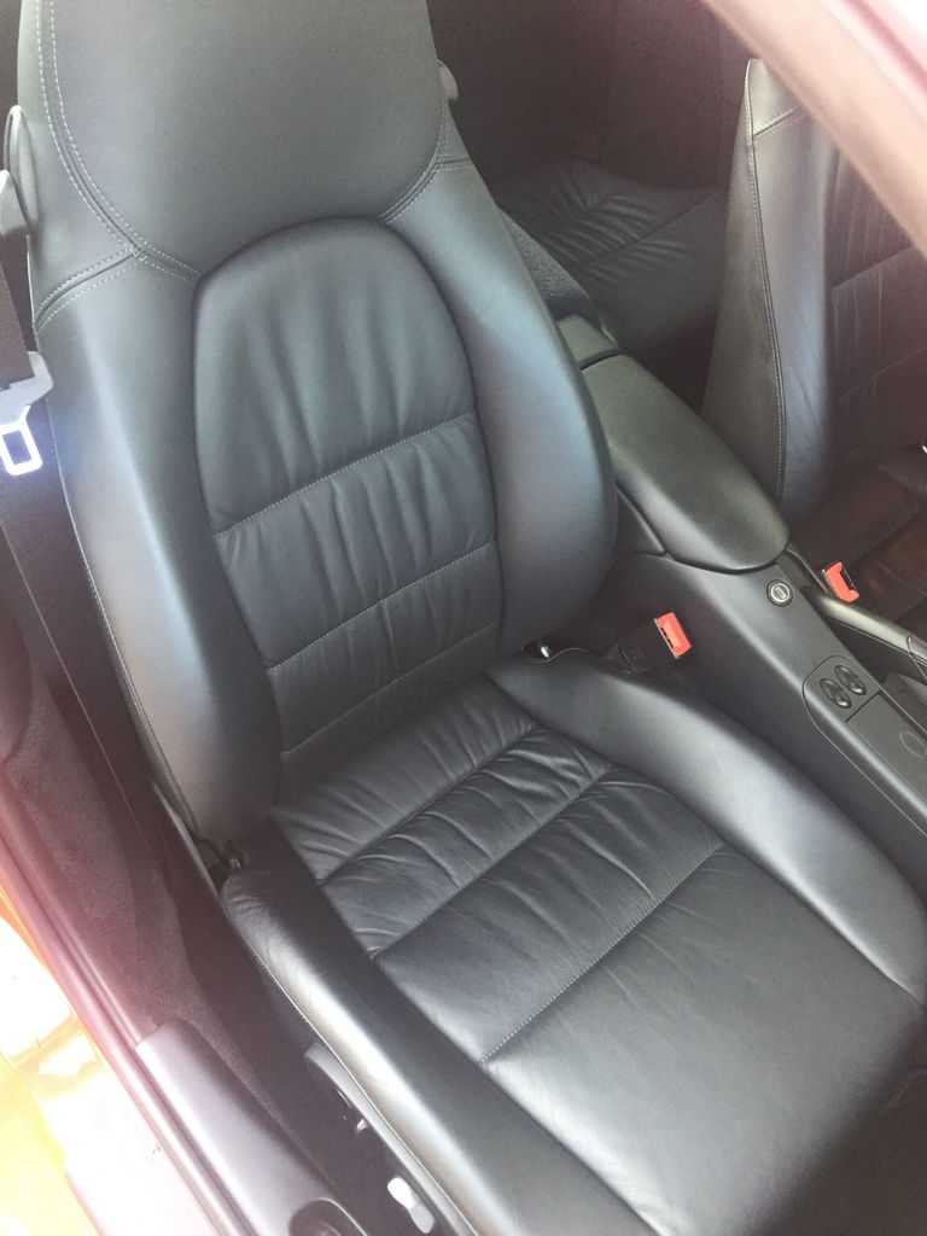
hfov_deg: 48.2
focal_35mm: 29
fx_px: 1035
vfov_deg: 61.7
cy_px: 618
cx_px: 464
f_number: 2.2
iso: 80
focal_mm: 4.15
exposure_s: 1/33
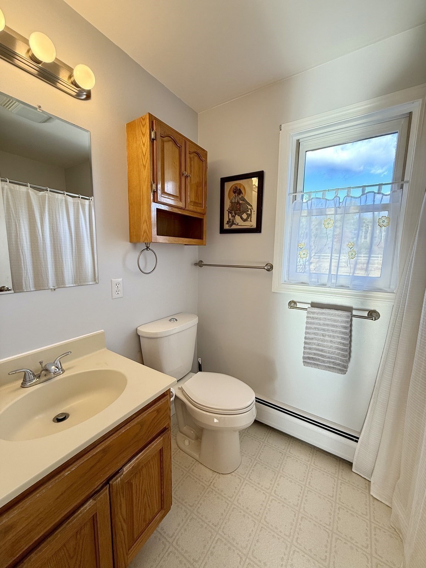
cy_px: 284
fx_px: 230
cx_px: 213
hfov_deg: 85.7
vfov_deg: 102.1
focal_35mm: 14
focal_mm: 2.22
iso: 64
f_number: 2.2
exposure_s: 1/120
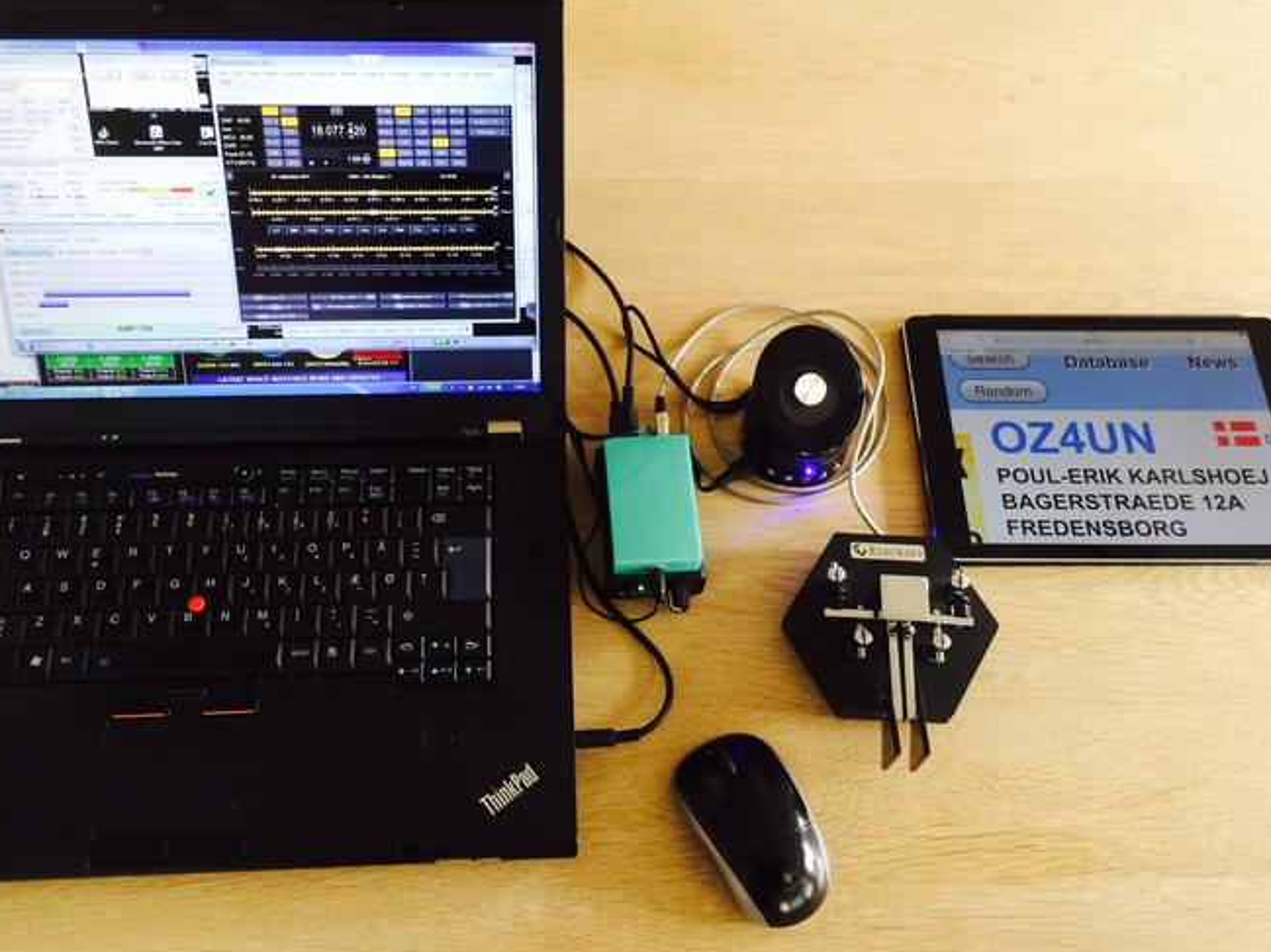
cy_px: 425
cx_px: 607
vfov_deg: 38.6
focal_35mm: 37
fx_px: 1358
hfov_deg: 50.1
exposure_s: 1/30
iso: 125
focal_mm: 4.12
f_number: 2.2
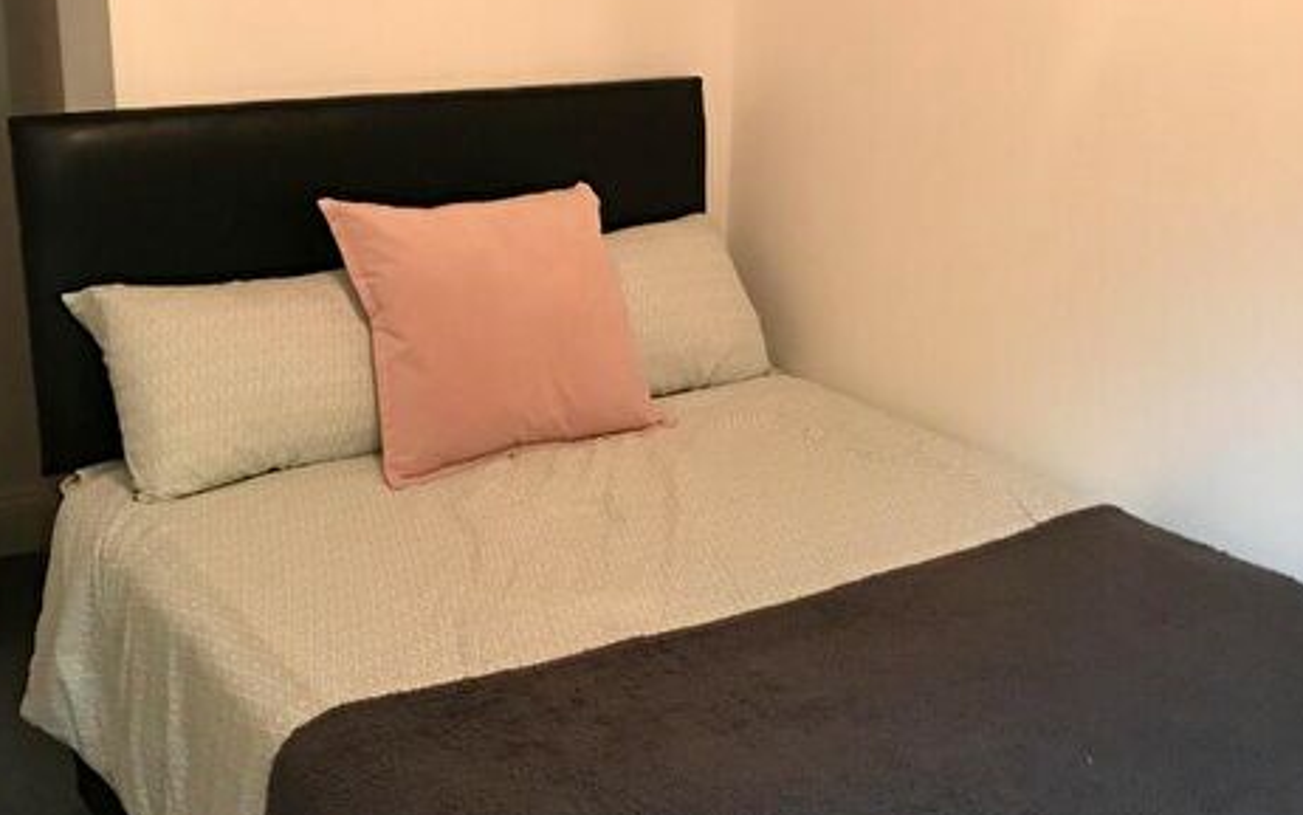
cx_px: 683
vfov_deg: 28.6
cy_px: 334
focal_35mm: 45
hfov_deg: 44.3
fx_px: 1598
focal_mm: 3.99
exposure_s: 1/17
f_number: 1.8
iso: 80
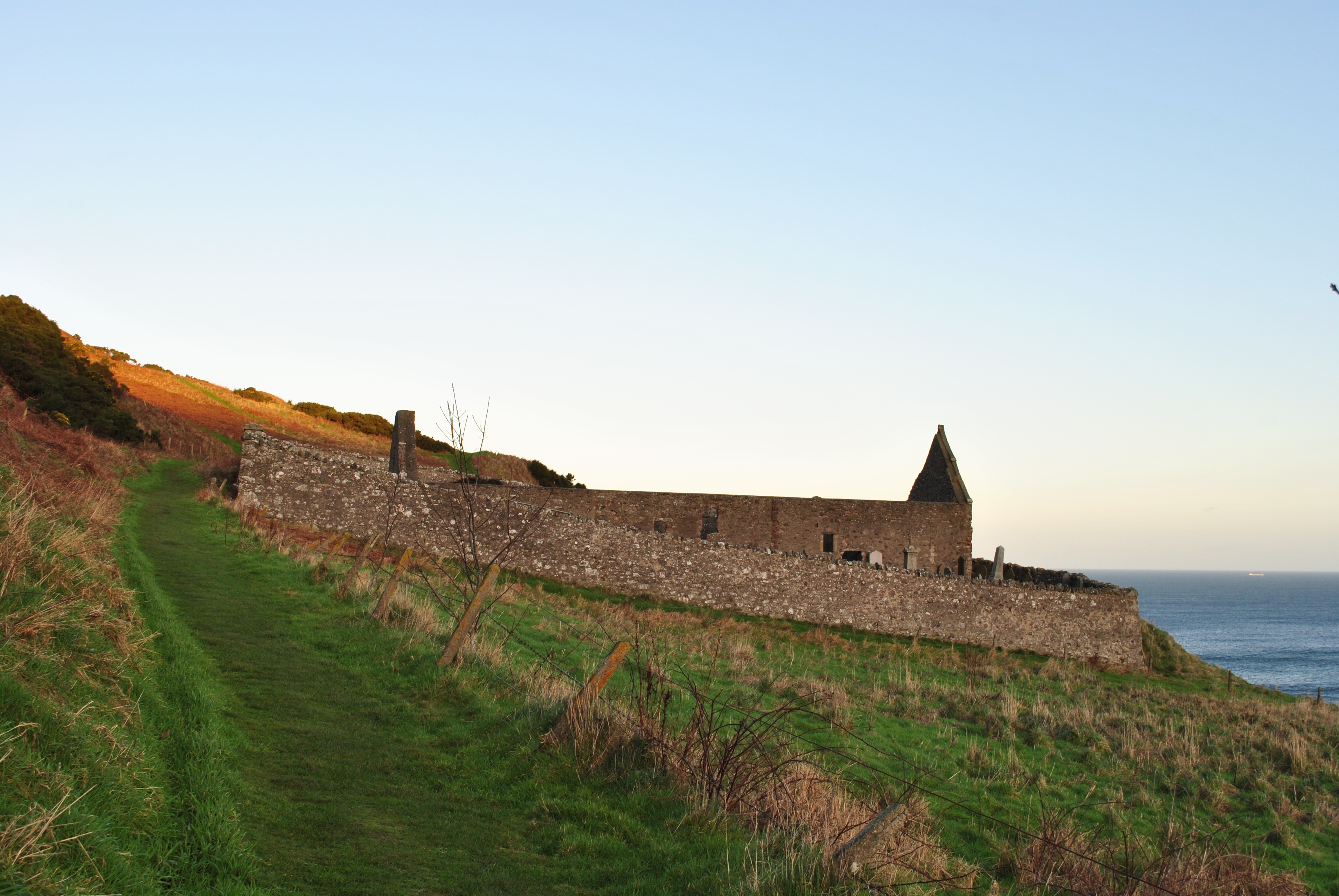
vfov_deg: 34.3
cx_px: 670
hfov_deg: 49.5
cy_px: 448
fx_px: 1452
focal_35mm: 39
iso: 200
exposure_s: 1/100
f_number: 9
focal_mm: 26
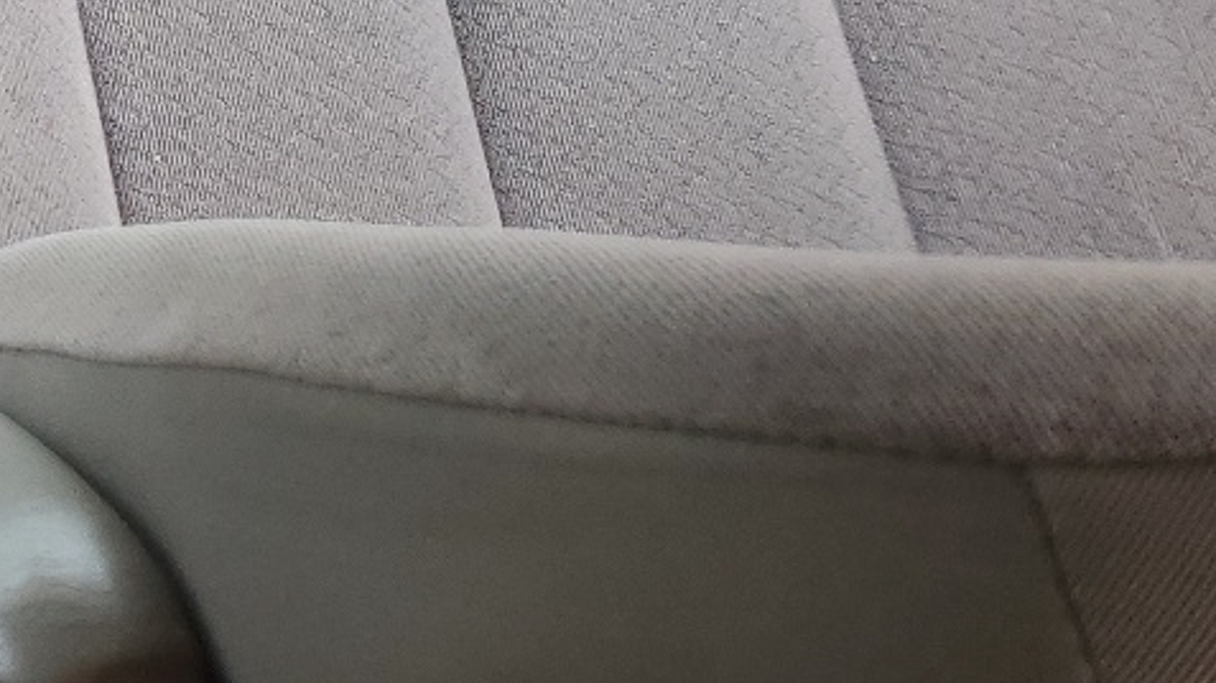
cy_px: -548
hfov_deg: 18.9
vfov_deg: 11.8
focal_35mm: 95
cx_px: -749
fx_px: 3062
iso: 50
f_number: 1.5
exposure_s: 1/133
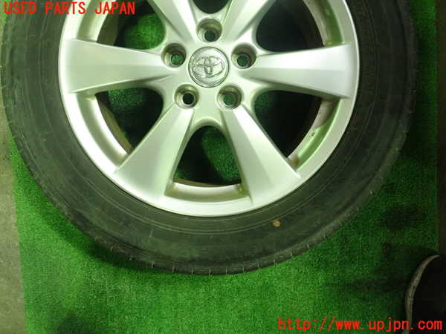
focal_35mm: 30
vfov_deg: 46.8
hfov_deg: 60.0
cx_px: 223
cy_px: 167
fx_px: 387
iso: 800
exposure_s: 1/50
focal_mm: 5.5
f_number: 2.3
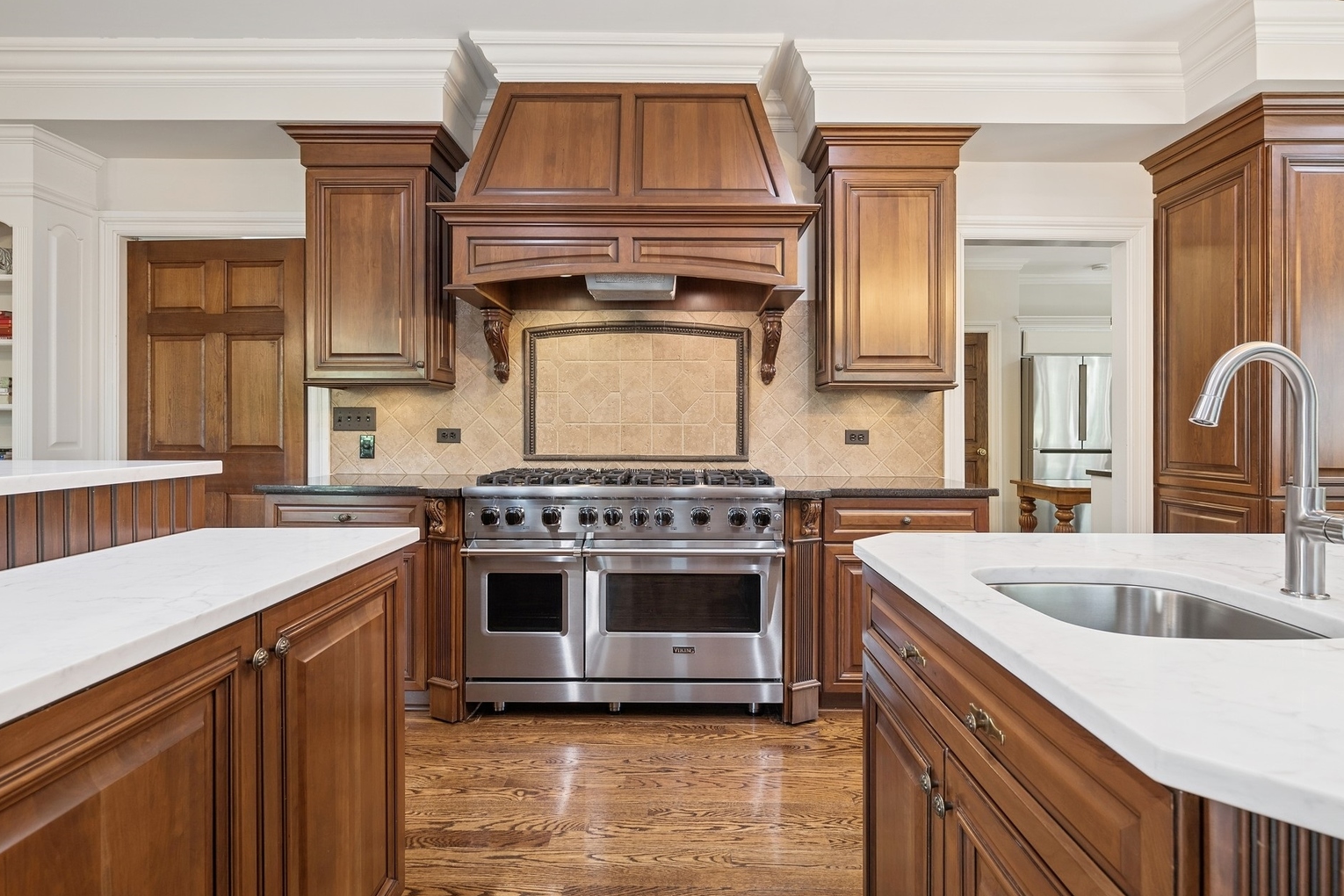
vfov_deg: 67.3
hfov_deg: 90.0
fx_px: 672
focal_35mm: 18
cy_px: 471
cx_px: 672
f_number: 8
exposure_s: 1/8
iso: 200
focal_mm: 17
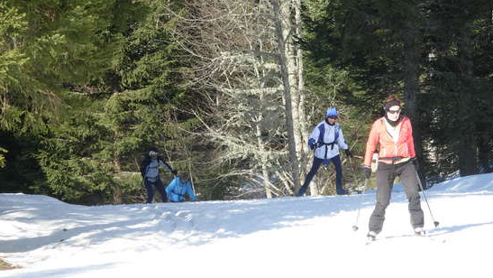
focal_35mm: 227
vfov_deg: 5.4
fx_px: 2968
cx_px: 268
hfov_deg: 9.5
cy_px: 137
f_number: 5
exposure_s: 1/192
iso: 79
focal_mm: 31.4
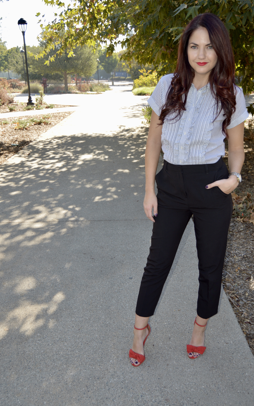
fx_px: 377
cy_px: 202
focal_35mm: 34
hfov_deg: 37.3
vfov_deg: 56.7
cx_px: 129
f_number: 3.5
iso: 100
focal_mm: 22
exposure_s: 1/200
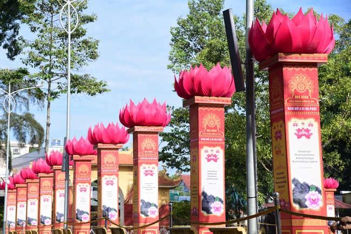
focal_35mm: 85
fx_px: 829
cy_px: 117
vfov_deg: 16.1
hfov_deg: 23.9
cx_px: 176
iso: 200
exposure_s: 1/400
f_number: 8
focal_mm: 85
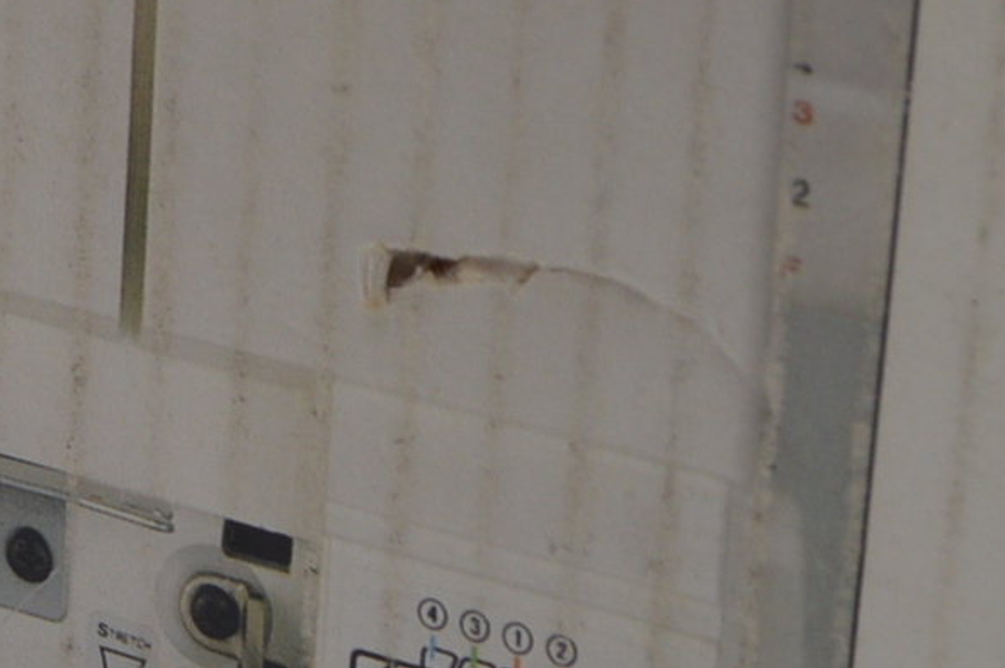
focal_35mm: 176
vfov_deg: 7.8
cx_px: -309
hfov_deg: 11.4
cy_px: 357
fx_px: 4896
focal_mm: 23
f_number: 5
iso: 200
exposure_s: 1/200
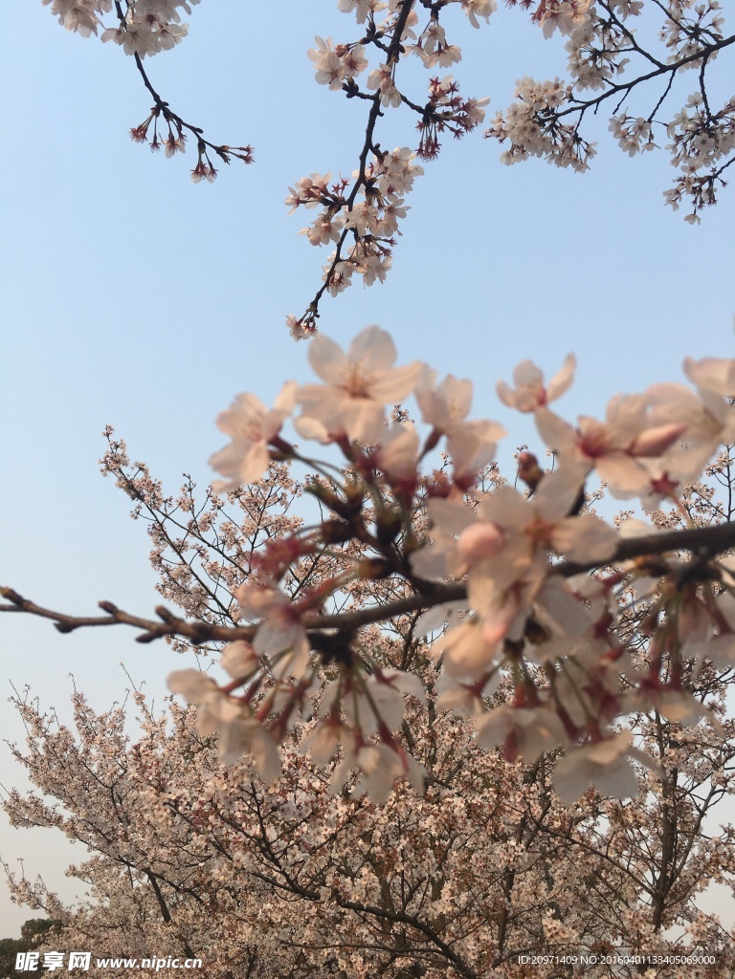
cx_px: 368
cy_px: 490
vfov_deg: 61.7
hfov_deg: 48.2
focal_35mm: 29
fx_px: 821
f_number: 2.2
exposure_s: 1/974
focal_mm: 4.15
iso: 25
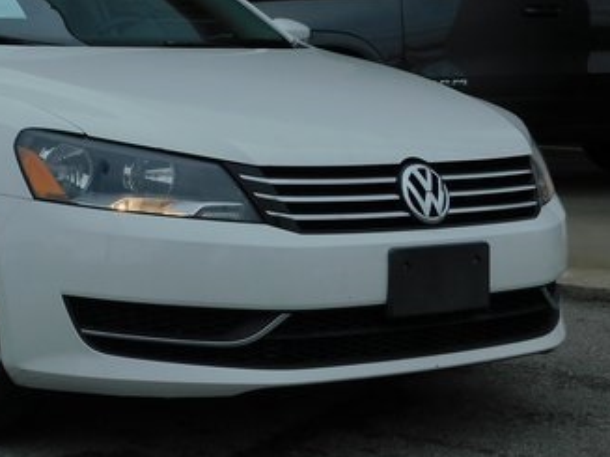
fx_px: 1550
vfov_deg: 16.8
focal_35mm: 88
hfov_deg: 21.9
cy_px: 175
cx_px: 95
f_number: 3.7
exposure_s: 1/800
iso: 125
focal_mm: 8
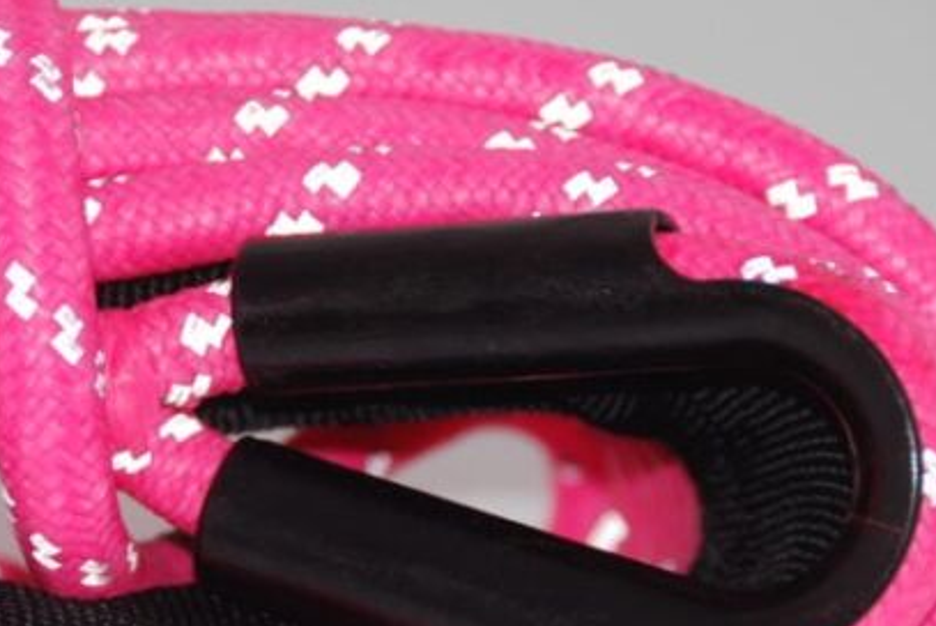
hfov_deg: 3.3
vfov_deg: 2.2
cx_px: 304
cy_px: 598
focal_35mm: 626
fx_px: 16287
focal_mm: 200
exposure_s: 1/60
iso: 100
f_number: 5.6
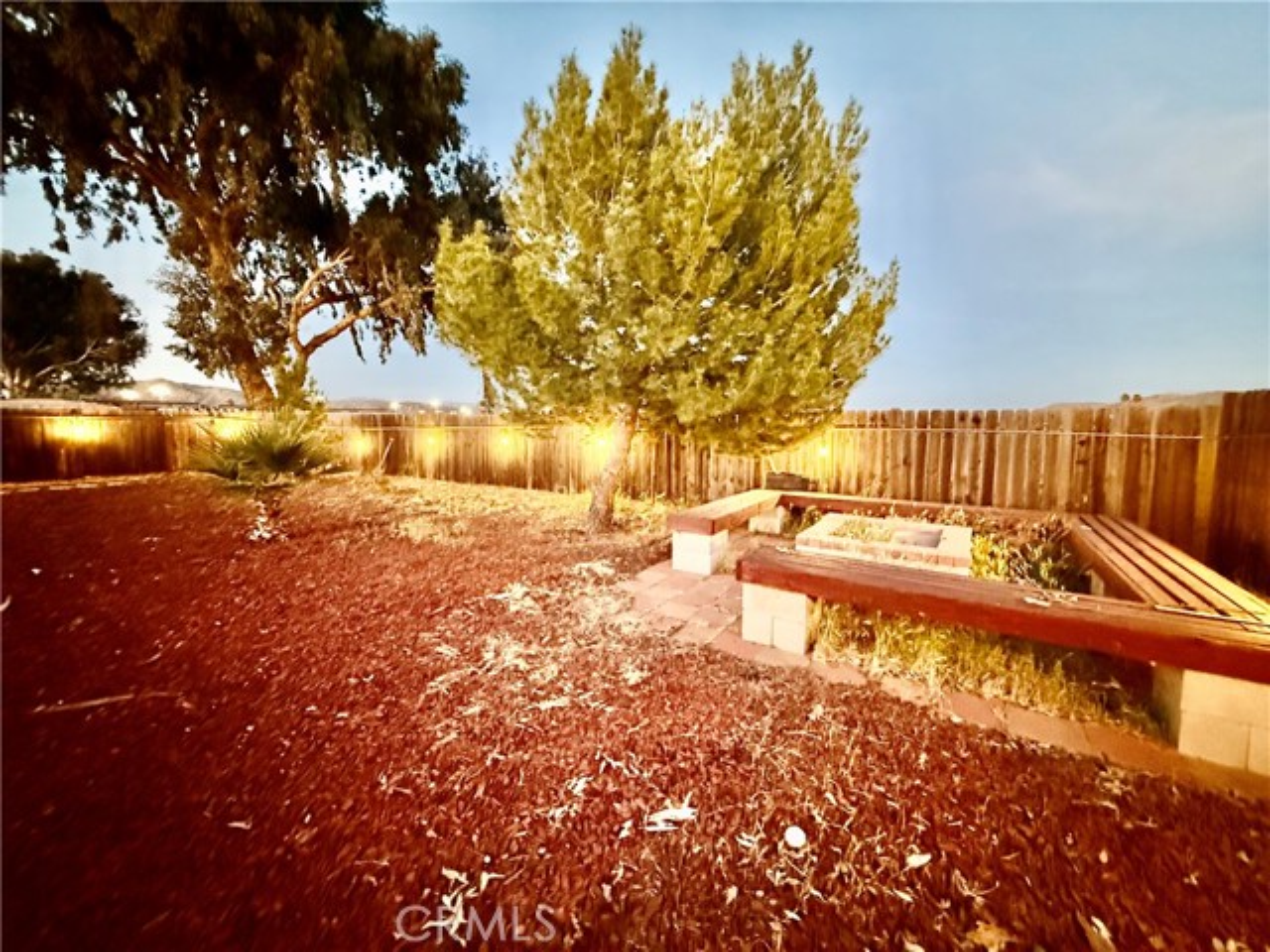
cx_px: 635
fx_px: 514
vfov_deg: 85.7
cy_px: 476
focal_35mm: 14
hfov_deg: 102.1
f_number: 2.2
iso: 1600
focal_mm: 2.22
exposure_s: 1/30
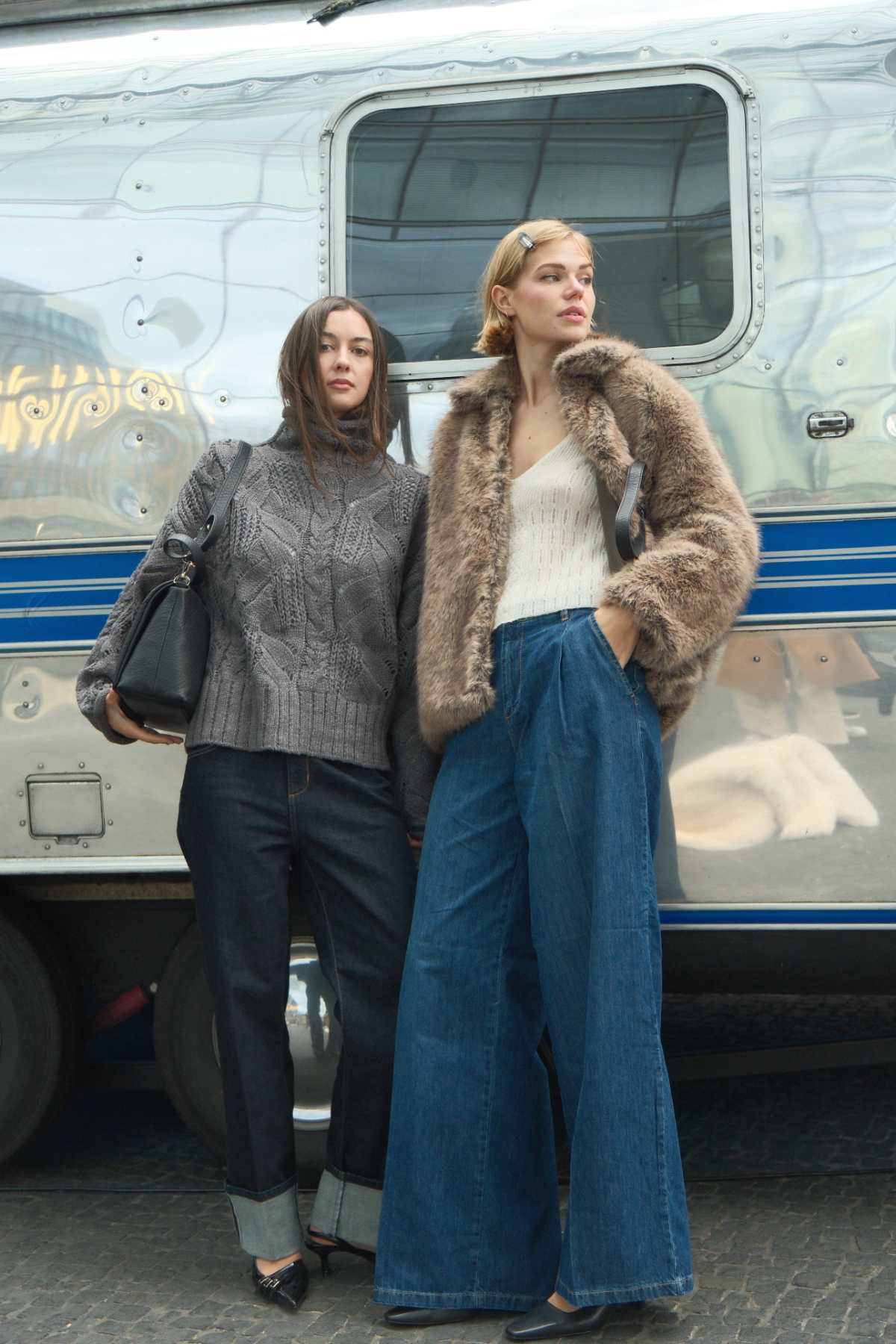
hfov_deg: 28.1
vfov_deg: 41.1
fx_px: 1792
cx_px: 448
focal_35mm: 48
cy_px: 672
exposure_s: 1/500
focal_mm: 32
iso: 1000
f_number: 2.8
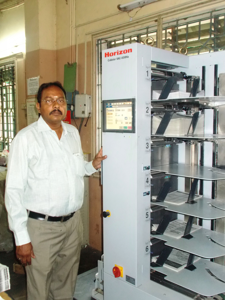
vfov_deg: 47.9
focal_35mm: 39
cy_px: 150
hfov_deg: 36.8
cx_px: 112
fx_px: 338
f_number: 3.9
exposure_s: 1/30
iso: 500
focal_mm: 6.9
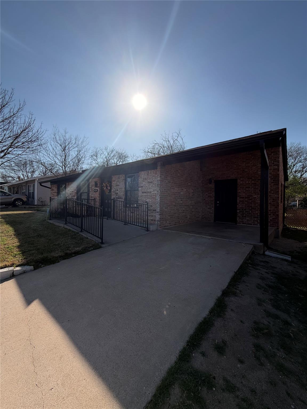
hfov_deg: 85.7
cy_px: 204
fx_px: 166
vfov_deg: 102.1
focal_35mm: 14
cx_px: 154
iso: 20
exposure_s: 1/1167
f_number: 2.2
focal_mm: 2.22
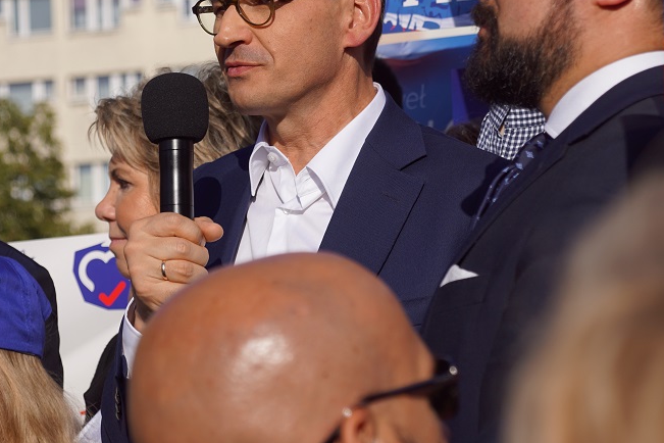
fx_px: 3186
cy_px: 139
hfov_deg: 11.9
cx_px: 344
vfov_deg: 7.9
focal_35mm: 173
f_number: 6.3
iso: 100
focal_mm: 75
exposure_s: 1/640
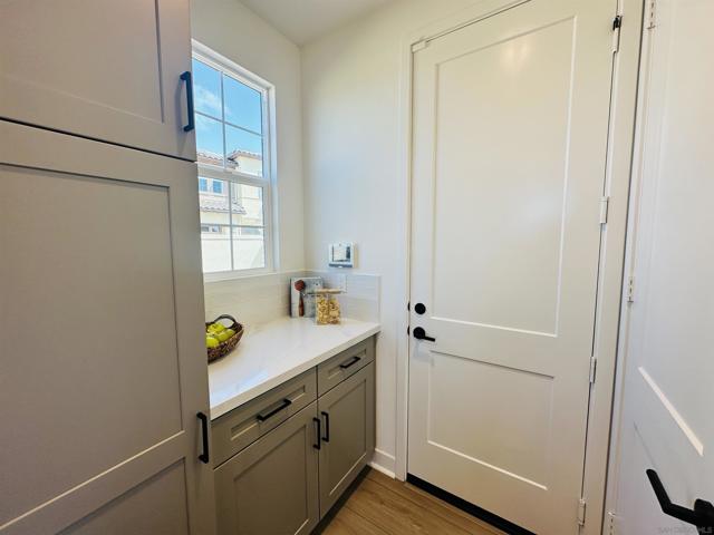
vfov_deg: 85.7
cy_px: 268
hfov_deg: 102.1
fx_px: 289
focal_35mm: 14
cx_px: 357
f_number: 2.2
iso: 50
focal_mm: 2.22
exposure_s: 1/120
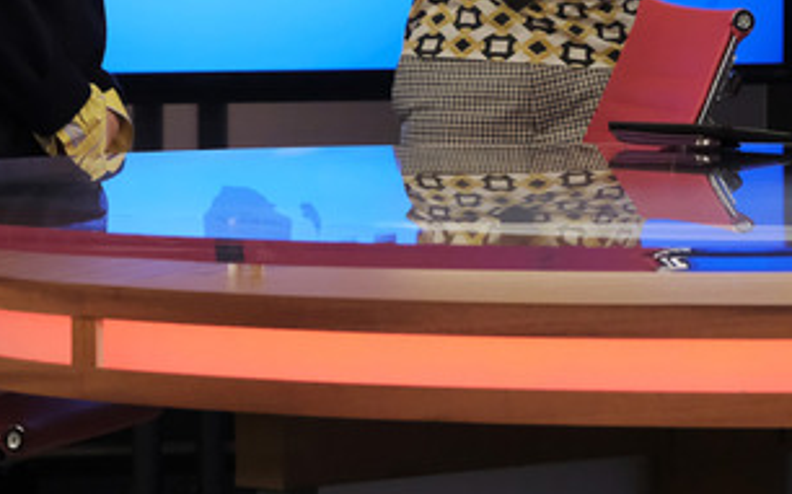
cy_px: -114
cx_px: 334
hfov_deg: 7.2
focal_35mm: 291
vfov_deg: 4.5
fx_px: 6279
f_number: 4.5
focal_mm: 74.4
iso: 3200
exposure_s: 1/200
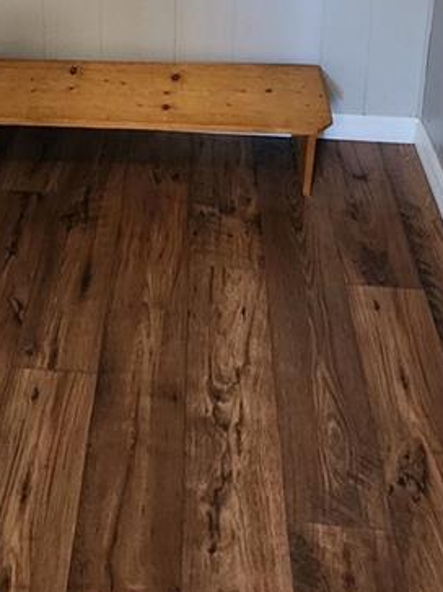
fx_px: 734
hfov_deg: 33.2
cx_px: 138
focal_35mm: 43
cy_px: -183
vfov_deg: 32.5
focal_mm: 2.2
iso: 400
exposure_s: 1/40
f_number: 2.2
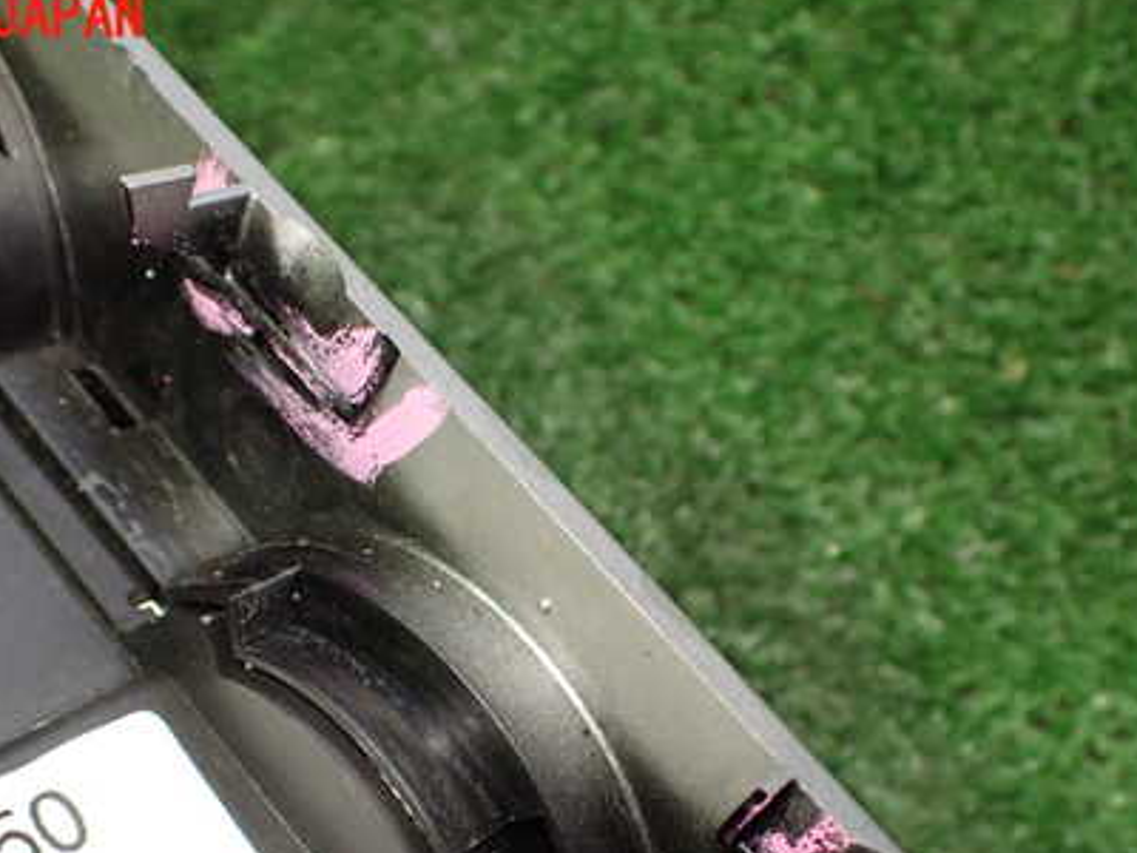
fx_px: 1478
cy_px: 623
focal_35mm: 45
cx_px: 480
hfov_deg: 42.0
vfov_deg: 31.7
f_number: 2.3
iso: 640
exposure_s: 1/125
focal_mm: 5.4
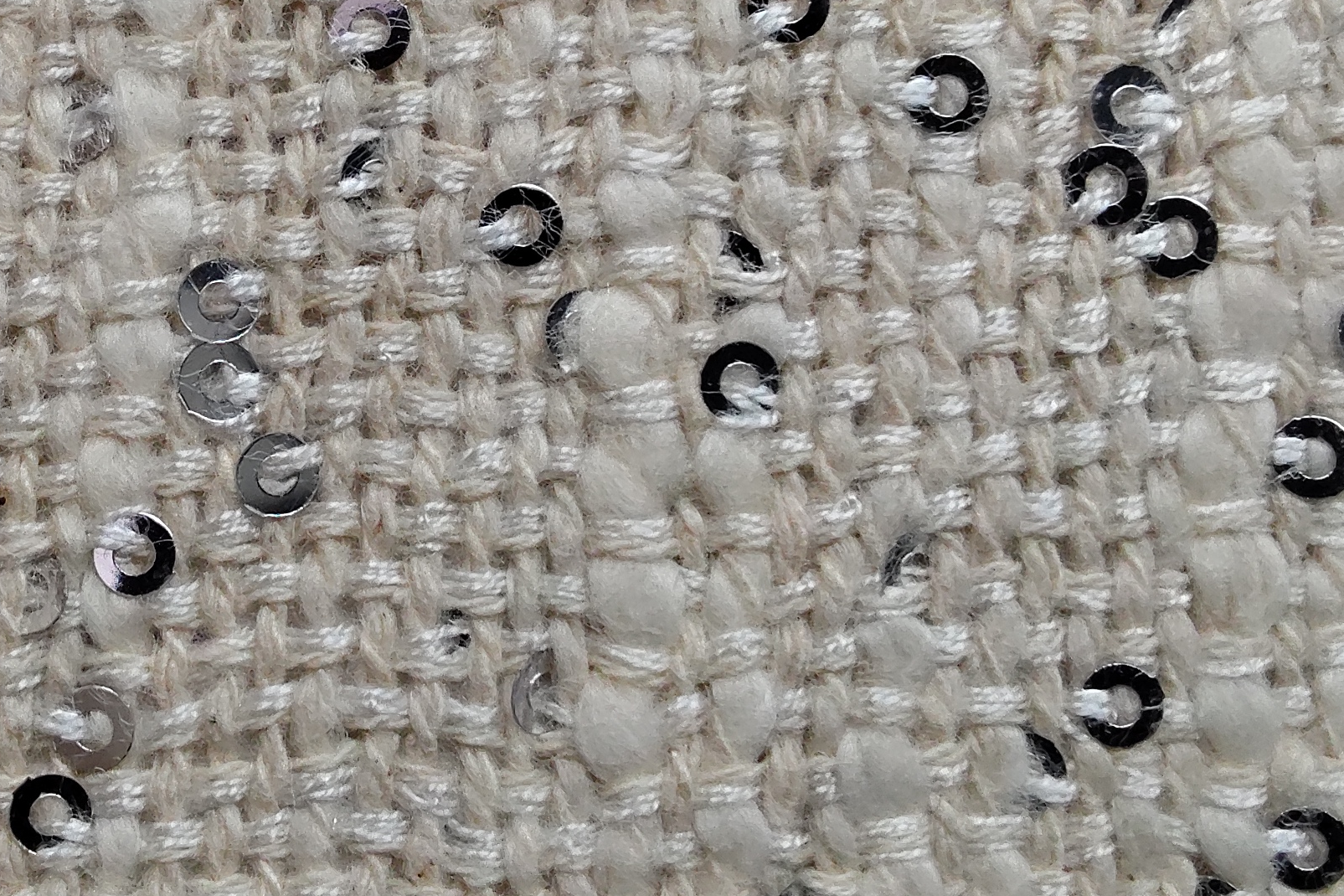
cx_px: 282
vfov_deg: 24.4
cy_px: 247
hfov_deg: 35.2
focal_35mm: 55
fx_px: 2053
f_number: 2
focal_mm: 2.78
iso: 320
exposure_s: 1/100
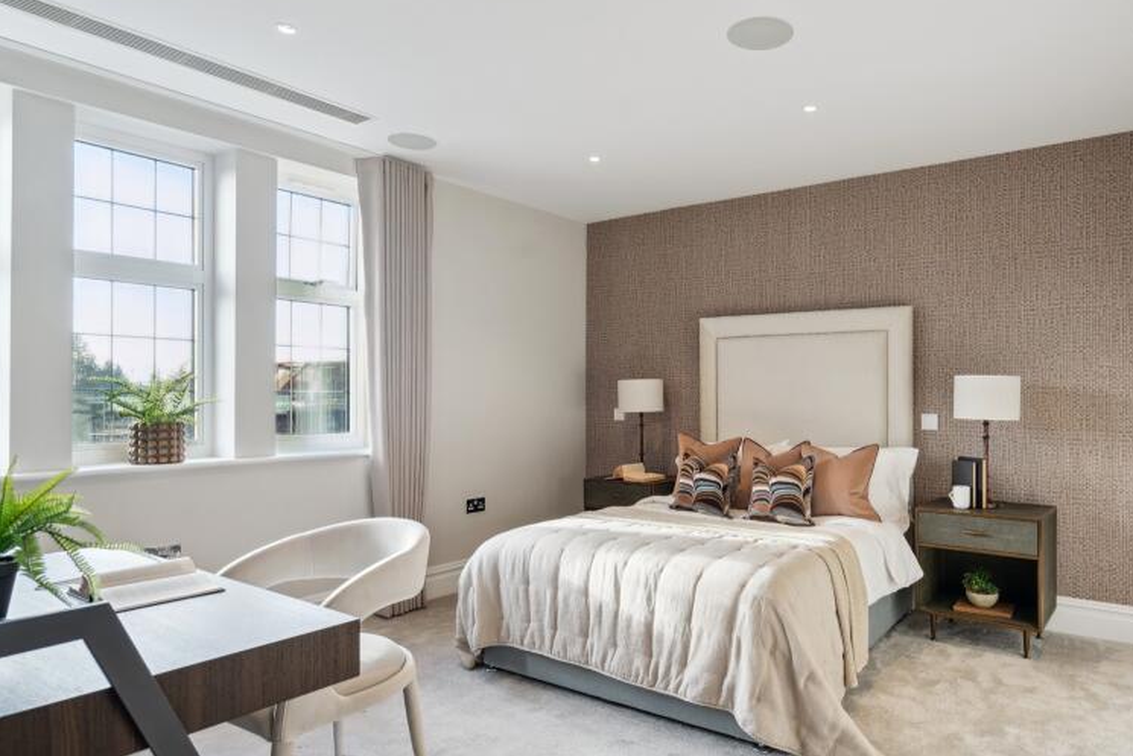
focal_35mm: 22
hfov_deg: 77.7
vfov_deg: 57.2
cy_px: 402
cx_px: 680
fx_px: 692
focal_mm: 16
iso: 640
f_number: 7.1
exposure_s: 1/25
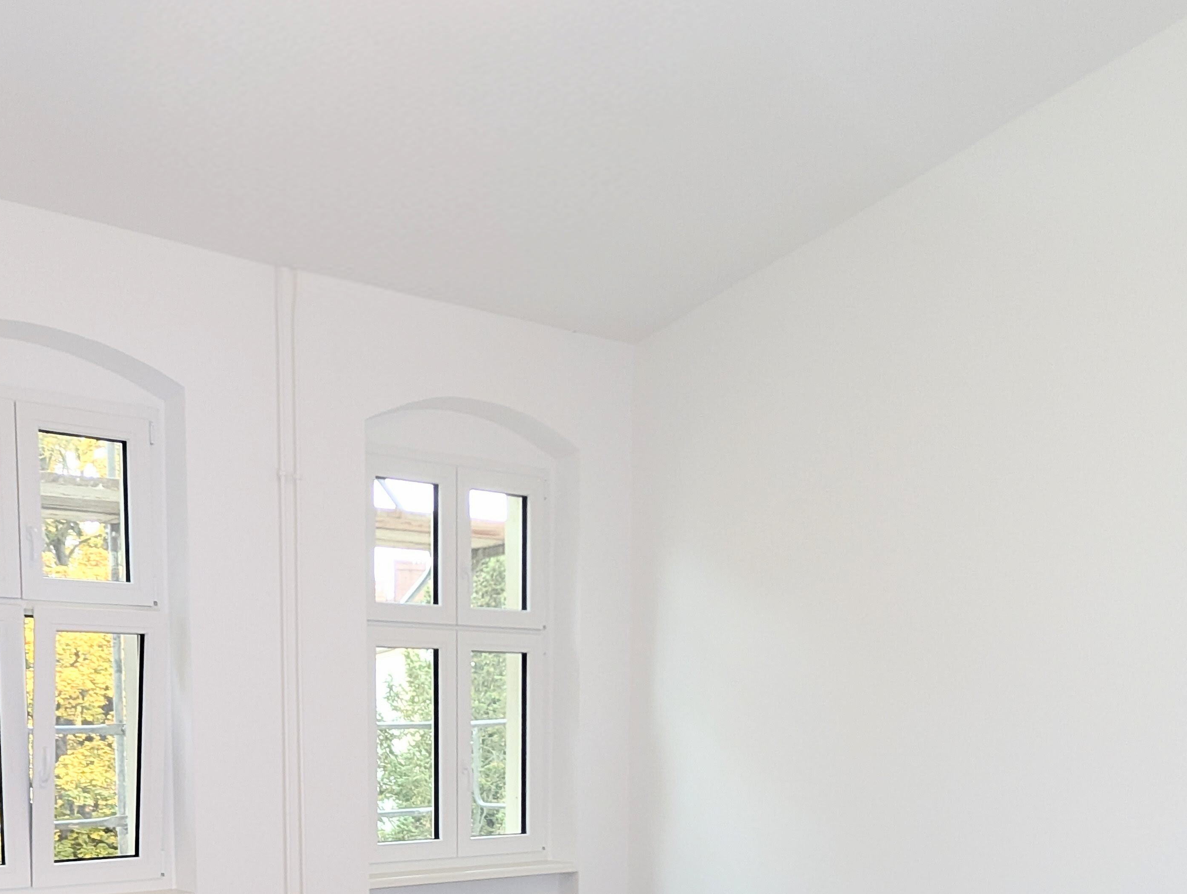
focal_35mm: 35
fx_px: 1202
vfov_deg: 36.7
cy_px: 888
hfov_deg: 51.8
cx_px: 422
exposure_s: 1/30.5
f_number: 1.7
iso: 54
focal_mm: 2.02
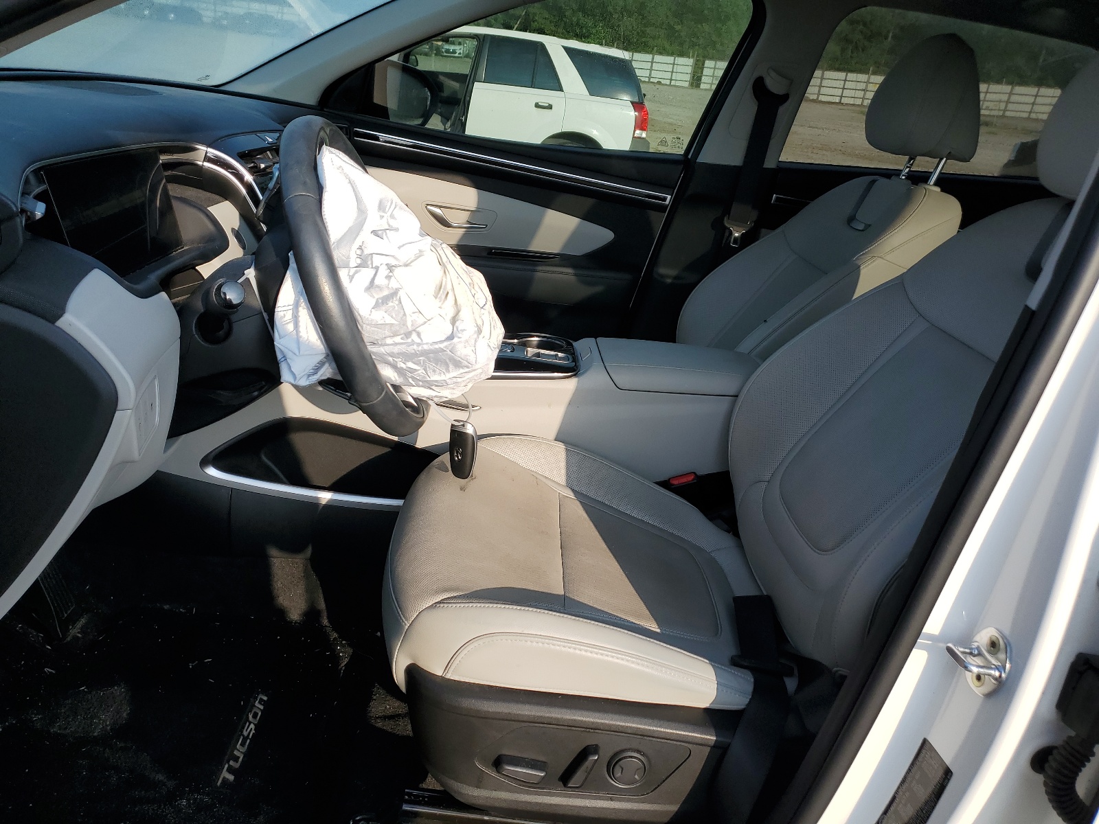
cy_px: 412
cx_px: 550
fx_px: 825
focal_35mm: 26
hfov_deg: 67.3
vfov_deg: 53.1
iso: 50
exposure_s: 1/2500
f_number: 1.5
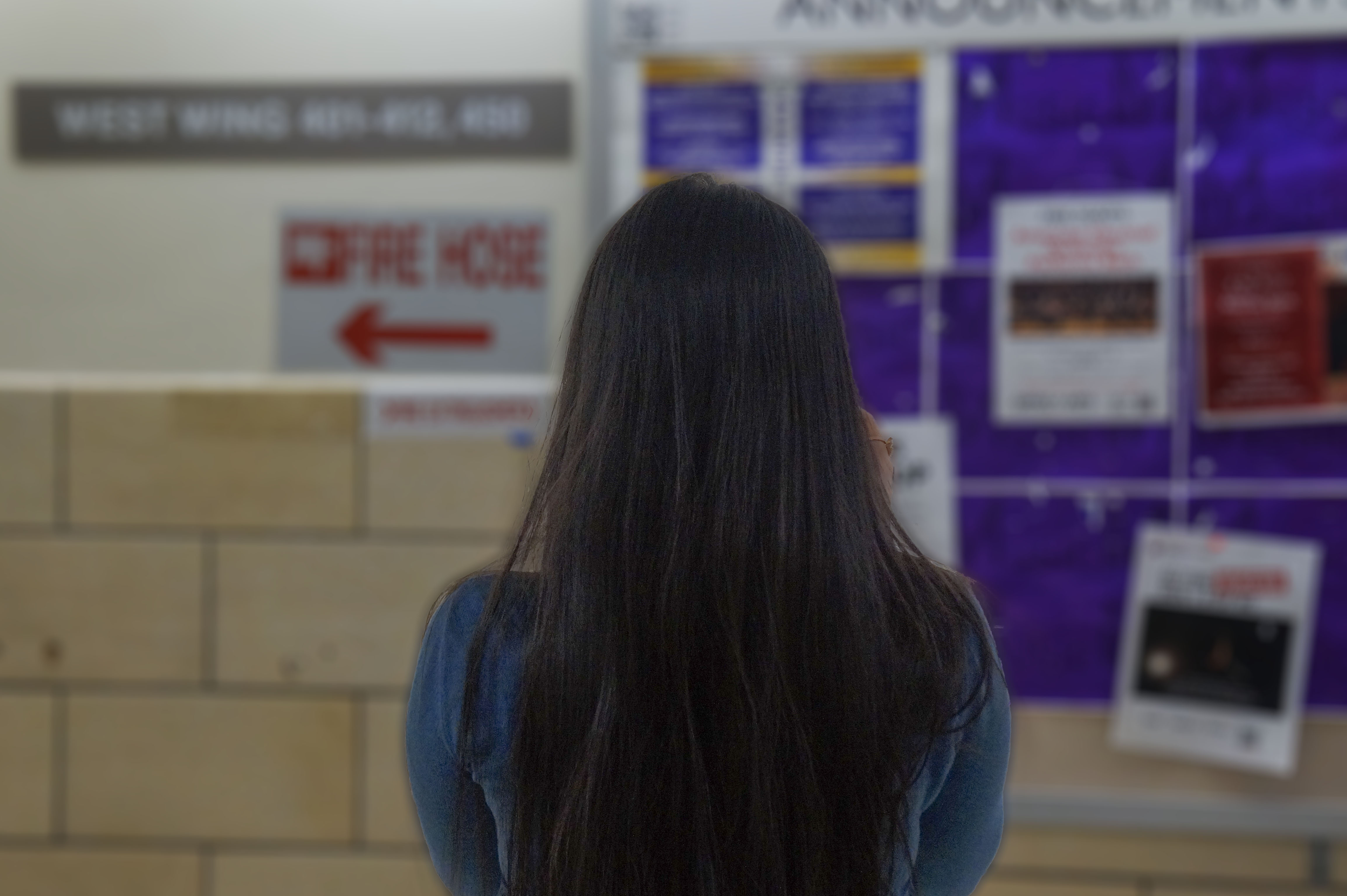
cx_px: 657
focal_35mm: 64
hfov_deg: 31.4
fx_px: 2393
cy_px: 491
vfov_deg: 21.2
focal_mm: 36
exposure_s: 1/200
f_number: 5
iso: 800
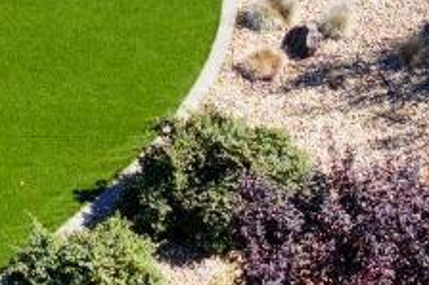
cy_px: -646
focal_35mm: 487
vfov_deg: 2.8
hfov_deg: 4.2
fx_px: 5799
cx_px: -366
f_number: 2.8
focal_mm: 19.35
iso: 130
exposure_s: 1/1000
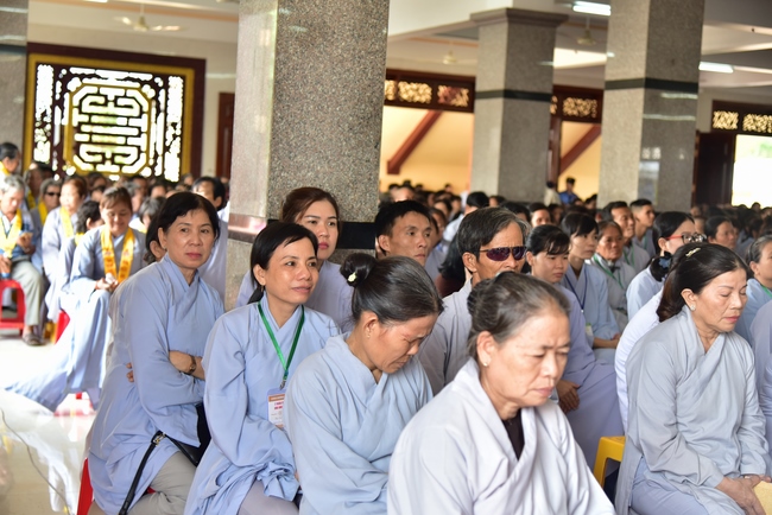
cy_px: 258
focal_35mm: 58
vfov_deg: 23.4
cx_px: 386
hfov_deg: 34.5
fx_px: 1244
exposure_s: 1/80
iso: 320
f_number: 4
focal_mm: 58
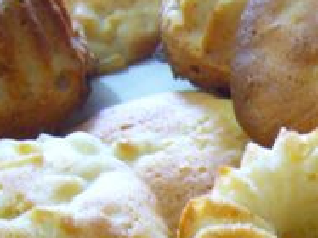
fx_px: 1102
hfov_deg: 15.5
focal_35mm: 120
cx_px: 427
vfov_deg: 12.2
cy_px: 228
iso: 200
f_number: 2.8
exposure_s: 1/8
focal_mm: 5.8
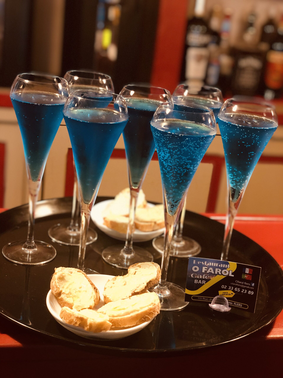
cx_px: 142
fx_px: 567
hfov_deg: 28.0
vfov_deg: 36.8
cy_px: 189
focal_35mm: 52
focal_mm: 6
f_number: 2.4
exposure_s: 1/10
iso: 160
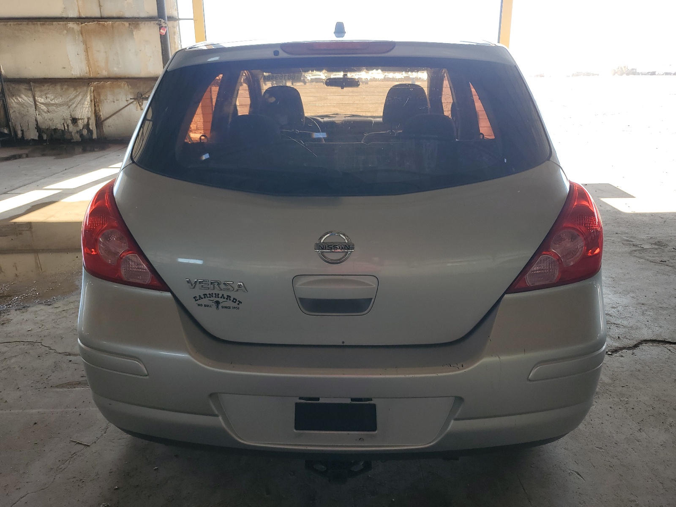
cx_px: 338
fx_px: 508
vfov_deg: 53.1
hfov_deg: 67.3
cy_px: 254
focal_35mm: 26
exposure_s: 1/217
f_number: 1.5
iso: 50
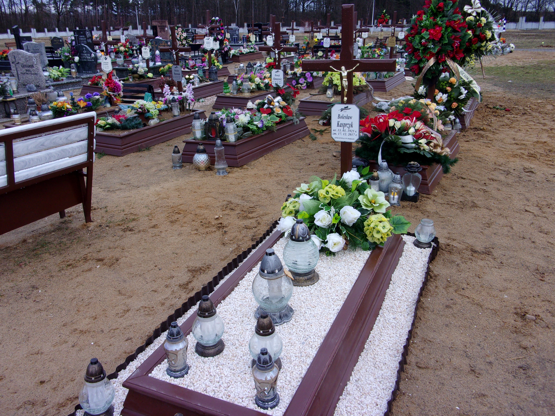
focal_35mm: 28
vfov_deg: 49.7
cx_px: 278
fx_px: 449
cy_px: 208
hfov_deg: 63.4
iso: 80
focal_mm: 5.1
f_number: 3.9
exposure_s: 1/220
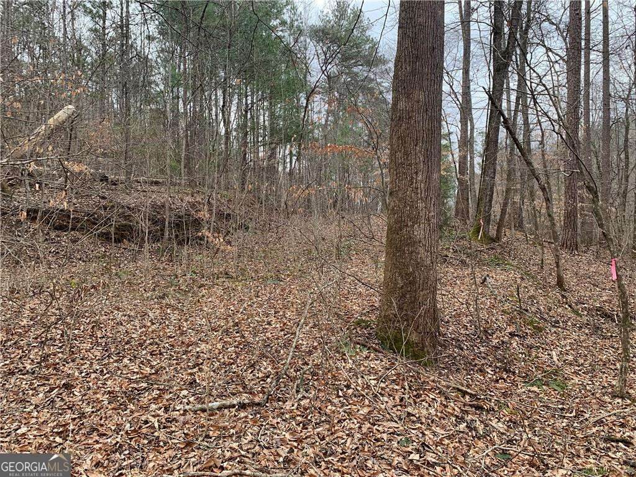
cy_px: 238
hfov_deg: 67.3
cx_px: 318
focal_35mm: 26
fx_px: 478
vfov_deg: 53.1
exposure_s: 1/121
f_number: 1.8
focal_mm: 4.25
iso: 64
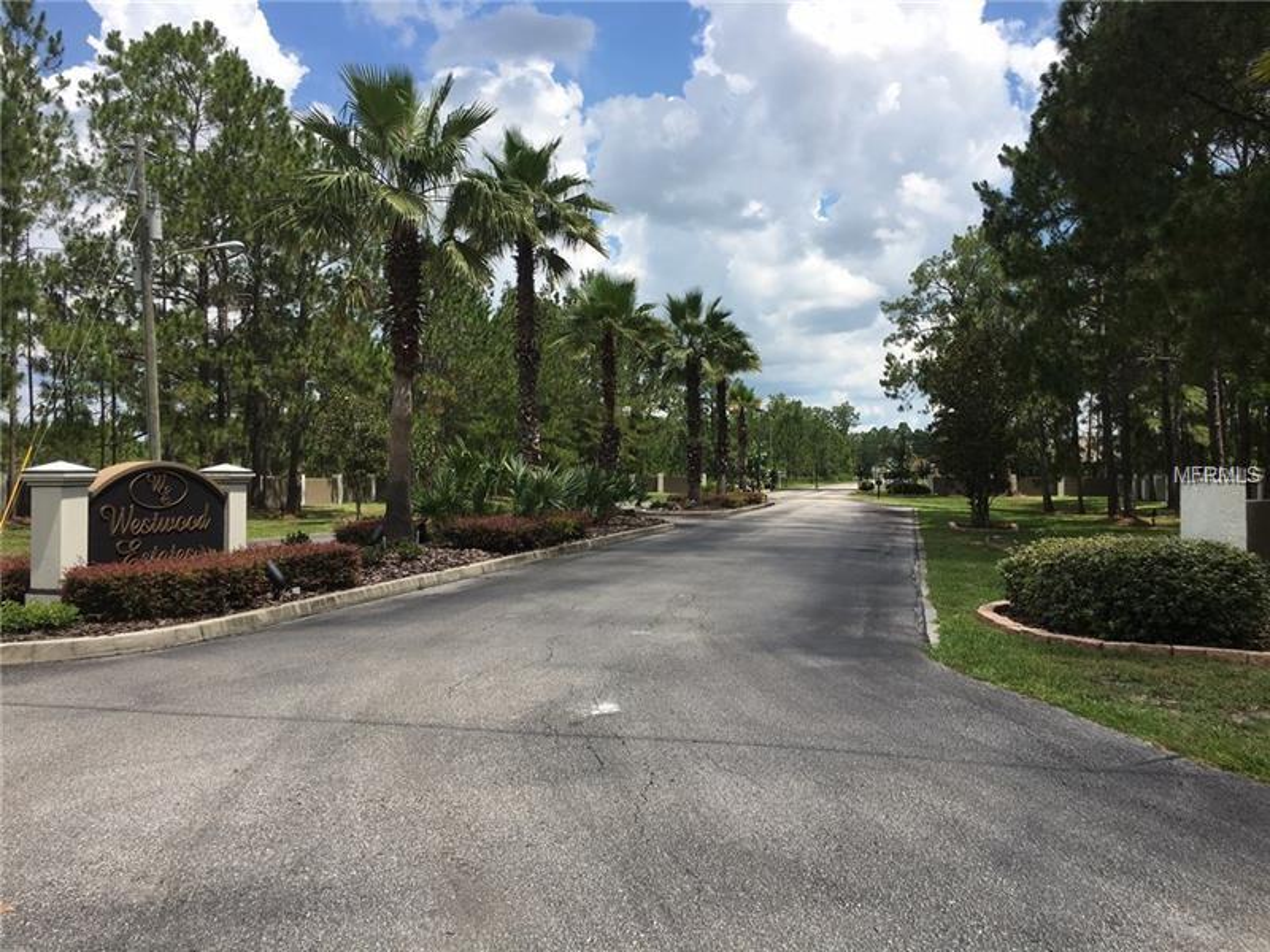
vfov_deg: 48.2
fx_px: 1064
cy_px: 476
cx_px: 635
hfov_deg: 61.7
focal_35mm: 29
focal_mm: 4.15
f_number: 2.2
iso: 25
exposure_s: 1/1326
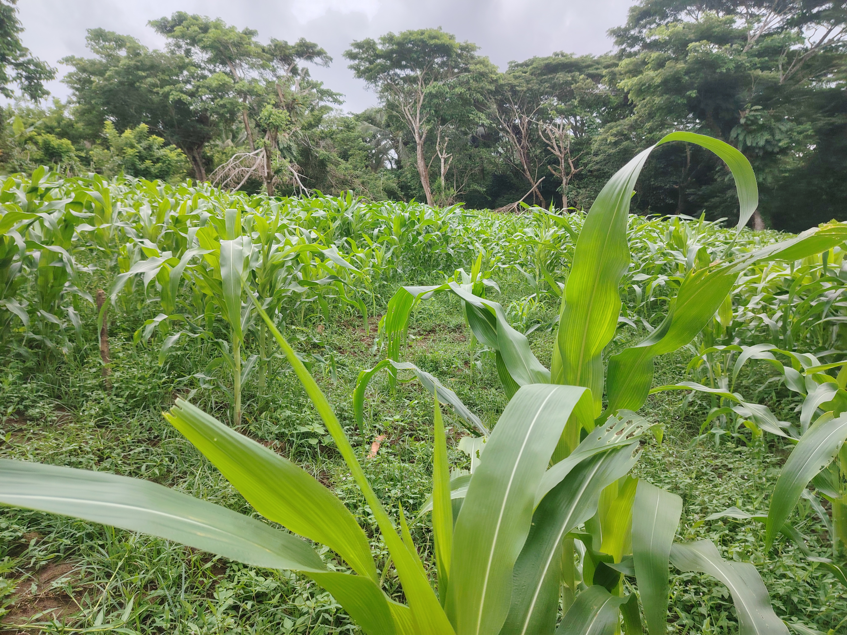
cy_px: 318
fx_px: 587
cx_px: 424
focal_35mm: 24
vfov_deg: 56.8
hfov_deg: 71.6
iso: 271
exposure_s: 1/900
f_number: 1.75
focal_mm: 5.25
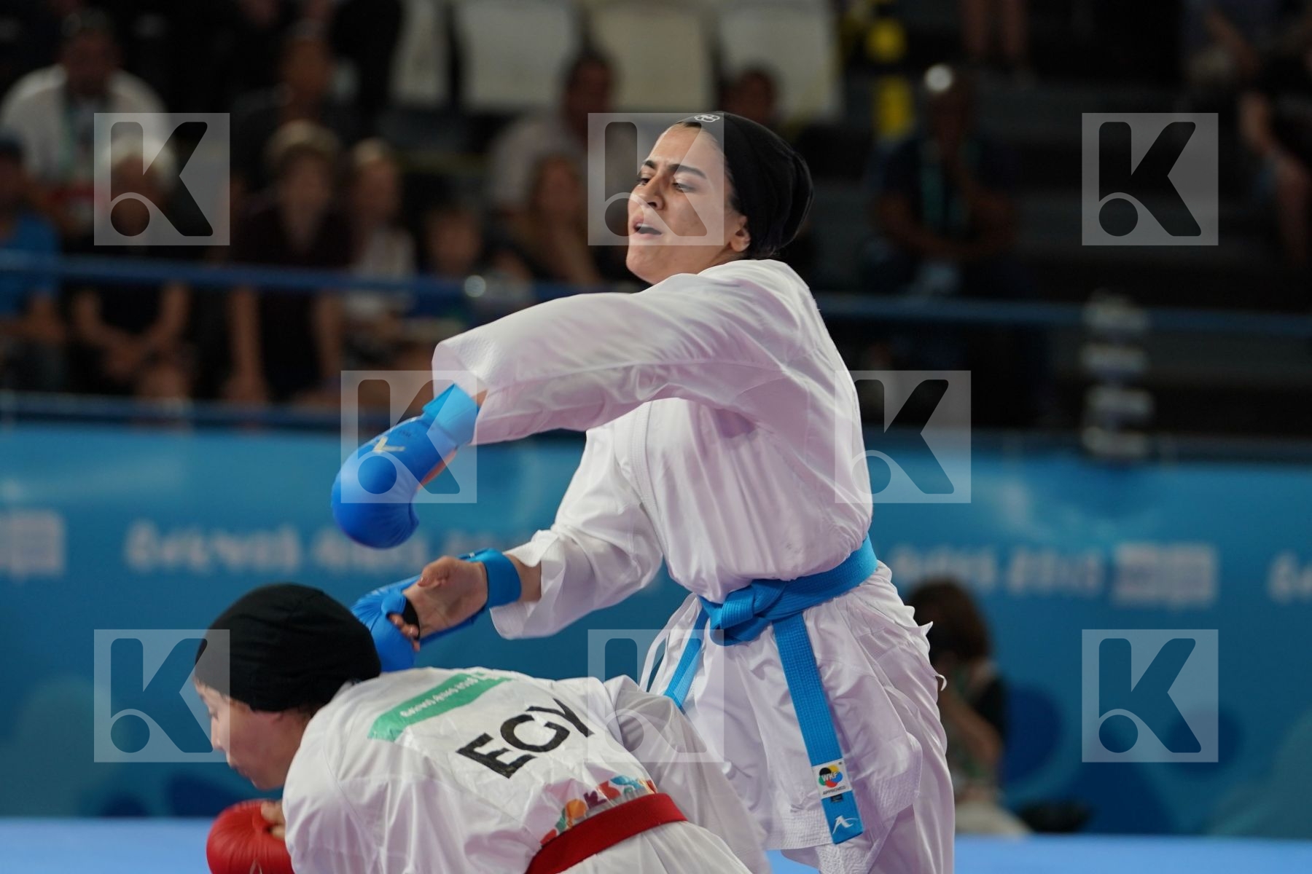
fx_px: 7543
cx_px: 656
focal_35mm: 207
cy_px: 437
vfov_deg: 6.6
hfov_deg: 9.9
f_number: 2.8
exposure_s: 1/500
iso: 640
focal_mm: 138
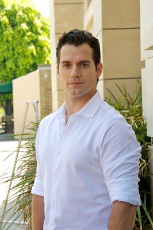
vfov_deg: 18.3
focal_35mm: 112
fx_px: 715
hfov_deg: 12.2
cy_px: 115
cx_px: 76
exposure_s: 1/125
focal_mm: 112
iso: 640
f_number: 11
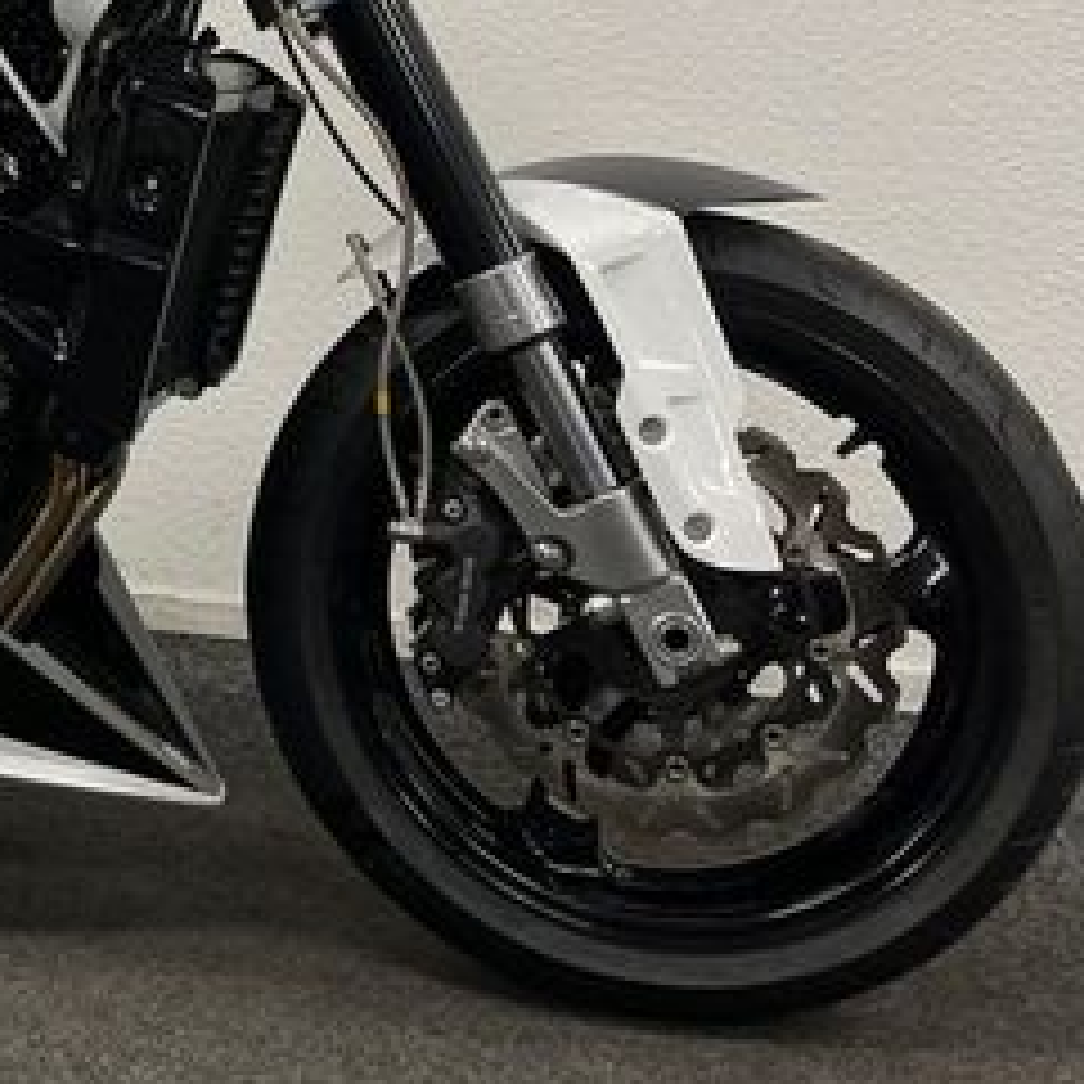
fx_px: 2161
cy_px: 126
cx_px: -166
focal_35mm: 61
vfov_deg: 27.2
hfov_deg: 25.6
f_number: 1.6
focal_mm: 5.1
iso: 125
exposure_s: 1/100
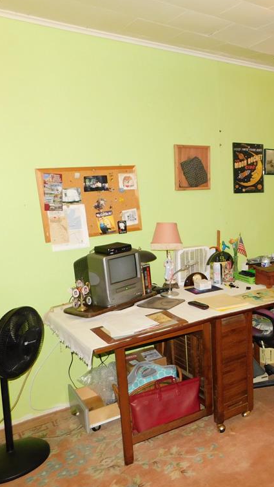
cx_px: 318
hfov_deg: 30.2
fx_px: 439
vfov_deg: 58.0
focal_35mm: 34
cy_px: 241
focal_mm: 4
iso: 220
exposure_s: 1/30
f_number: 3
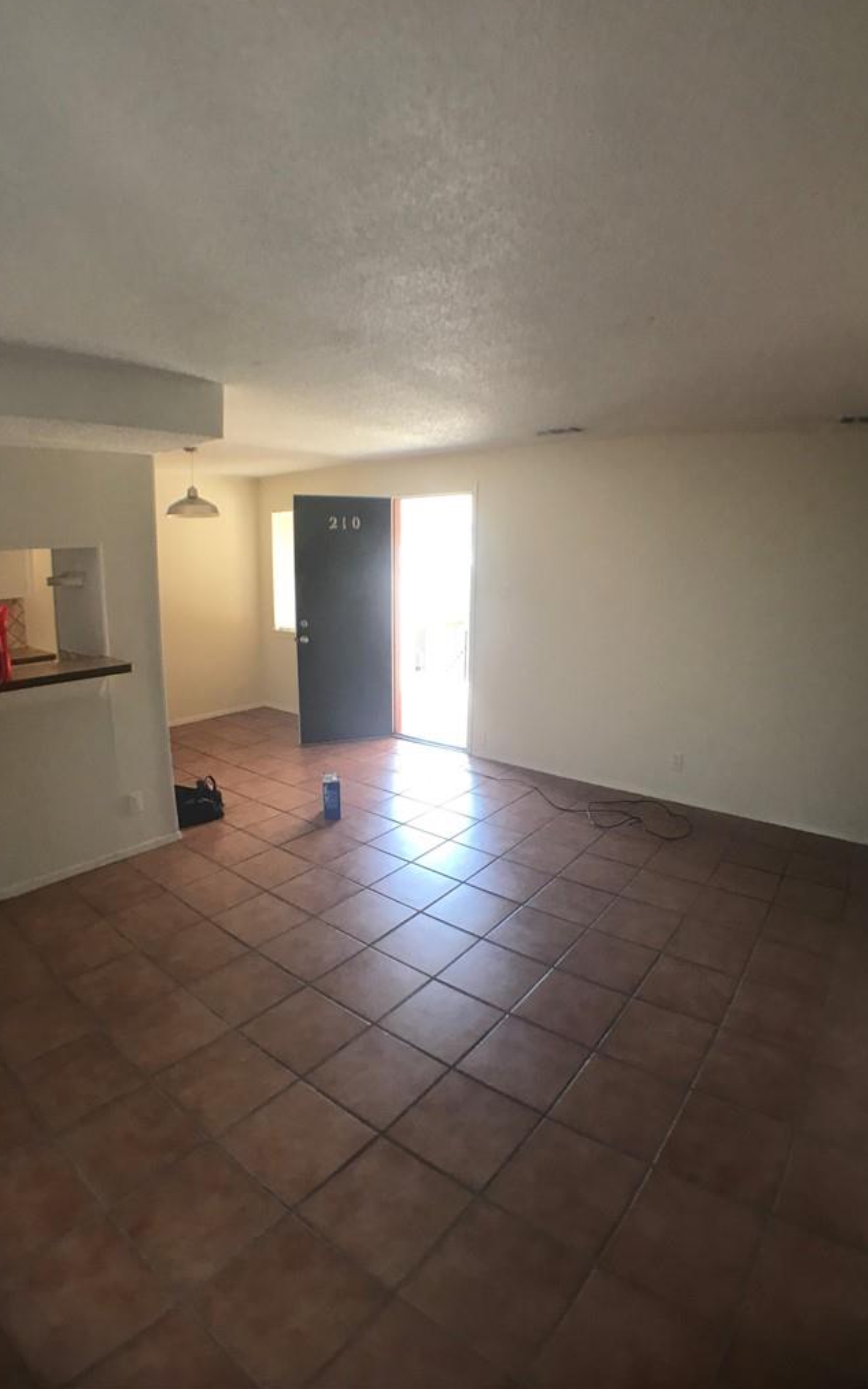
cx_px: 446
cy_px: 688
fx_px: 1136
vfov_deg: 62.9
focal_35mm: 30
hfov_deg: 41.8
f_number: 1.8
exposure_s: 1/20
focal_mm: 3.99
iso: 40
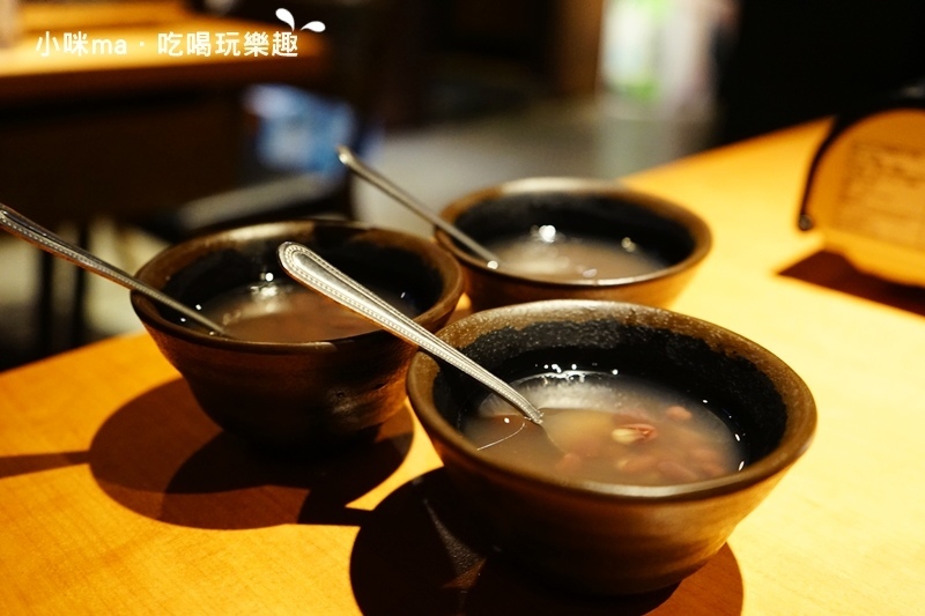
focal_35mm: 33
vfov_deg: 40.0
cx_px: 462
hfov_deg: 57.2
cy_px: 308
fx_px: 848
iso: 4000
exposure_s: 1/60
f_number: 4
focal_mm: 33
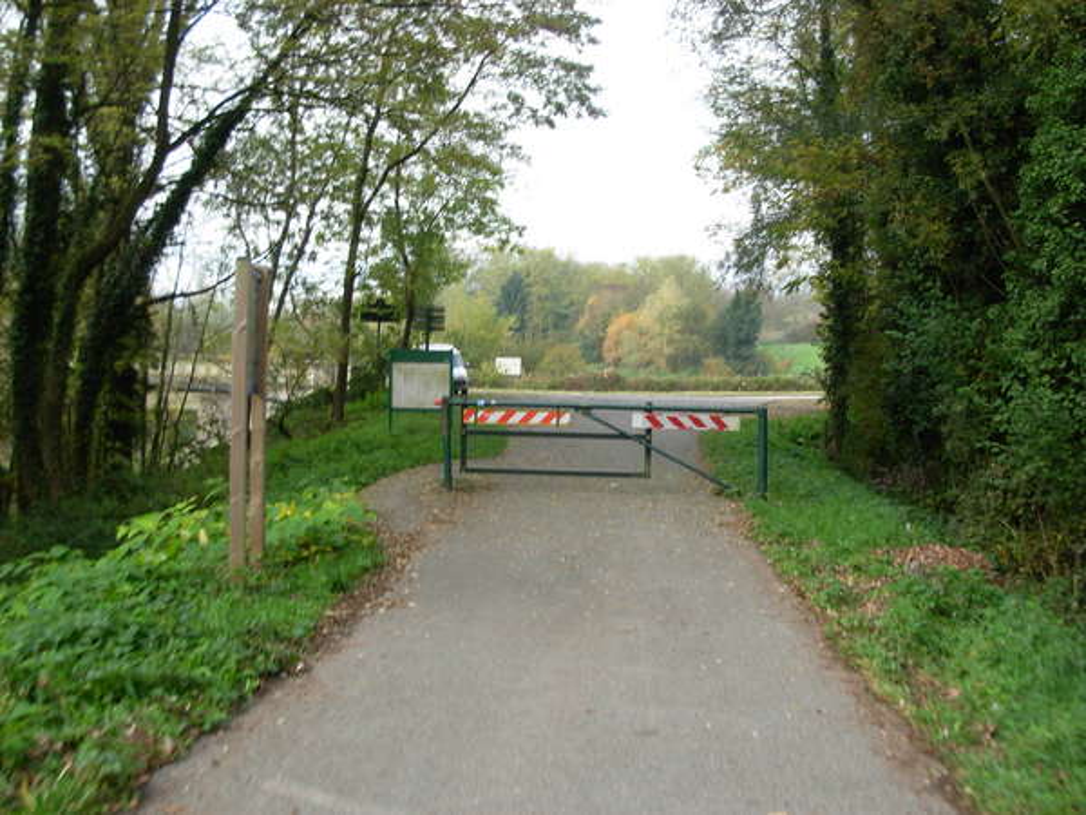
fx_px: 1192
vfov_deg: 37.7
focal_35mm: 38
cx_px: 543
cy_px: 408
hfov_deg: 49.0
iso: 79
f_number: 2.9
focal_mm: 6.3
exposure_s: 1/102
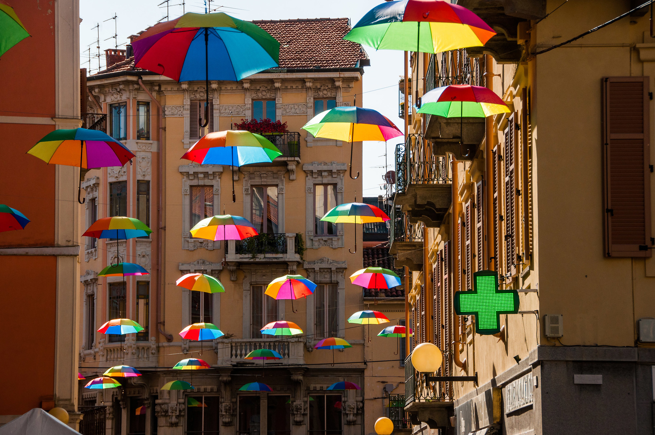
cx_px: 328
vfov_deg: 11.1
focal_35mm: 123
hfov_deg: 16.7
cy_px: 218
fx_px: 2235
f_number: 8
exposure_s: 1/1000
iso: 200
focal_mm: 82
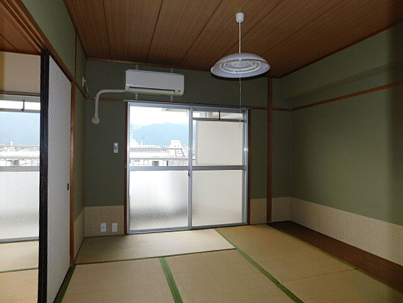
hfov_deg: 73.9
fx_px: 268
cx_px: 202
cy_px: 152
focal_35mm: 23
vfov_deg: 58.9
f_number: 3
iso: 125
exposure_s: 1/125
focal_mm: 4
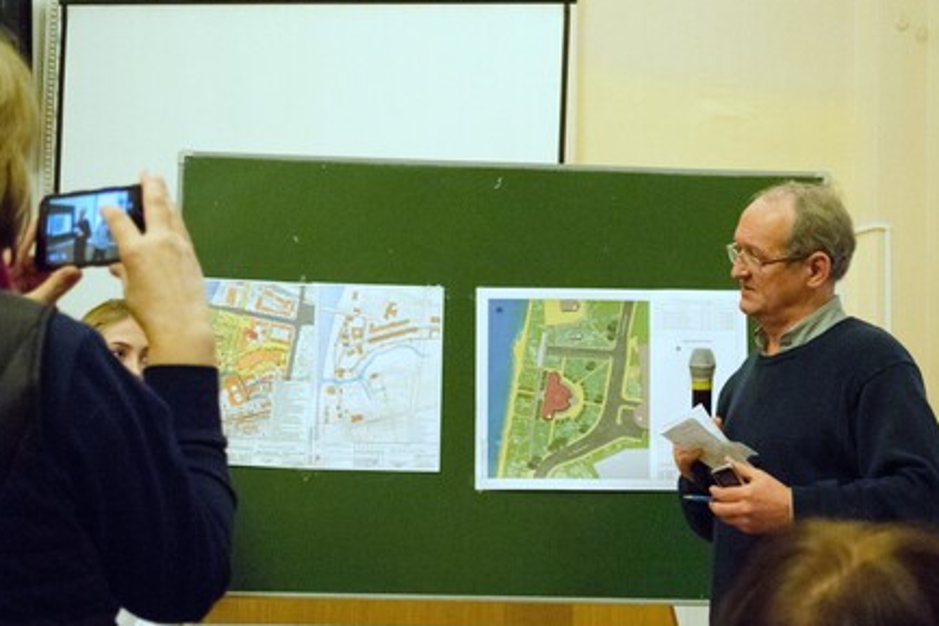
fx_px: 1905
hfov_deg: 27.6
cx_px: 559
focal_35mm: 73
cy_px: 364
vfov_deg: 18.7
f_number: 5.3
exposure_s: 1/125
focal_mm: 40
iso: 3200
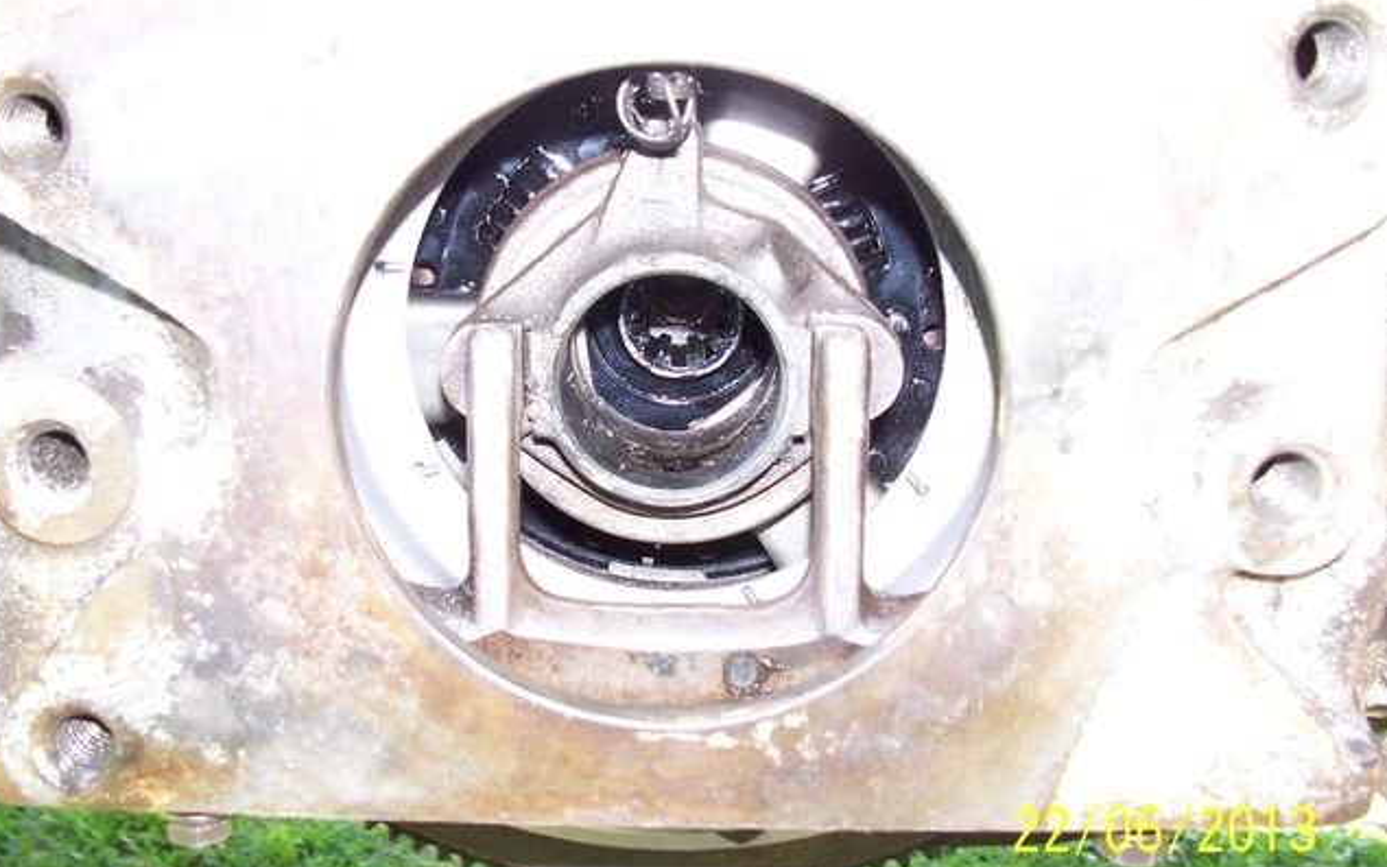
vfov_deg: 33.6
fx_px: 1437
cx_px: 679
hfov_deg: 51.5
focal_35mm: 38
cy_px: 446
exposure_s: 1/60
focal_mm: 6
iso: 140
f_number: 2.8
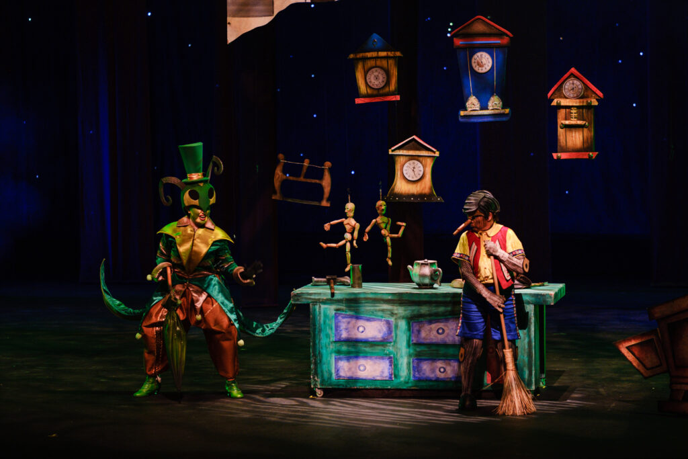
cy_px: 230
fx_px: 2580
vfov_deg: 10.2
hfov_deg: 15.2
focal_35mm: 135
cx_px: 344
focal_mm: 90
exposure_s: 1/125
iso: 640
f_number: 2
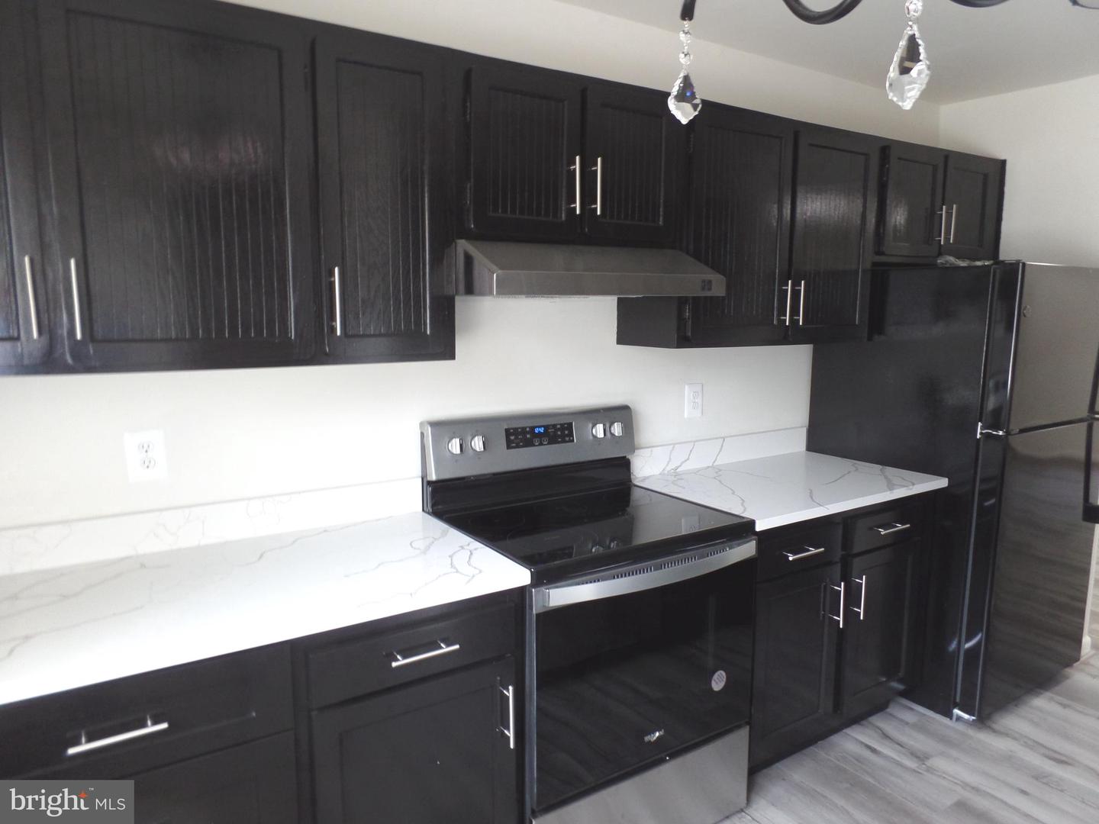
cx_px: 550
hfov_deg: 73.9
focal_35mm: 23
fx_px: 730
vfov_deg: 58.9
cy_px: 412
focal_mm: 4.1
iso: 200
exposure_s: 1/30
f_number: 2.8
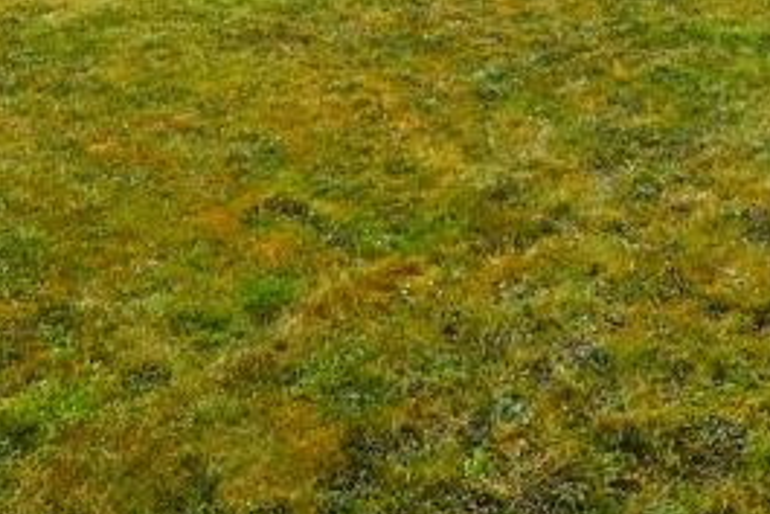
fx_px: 1156
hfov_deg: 36.2
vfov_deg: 19.7
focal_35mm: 54
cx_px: 549
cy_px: -369
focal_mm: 14
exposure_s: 1/1250
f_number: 8
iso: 400
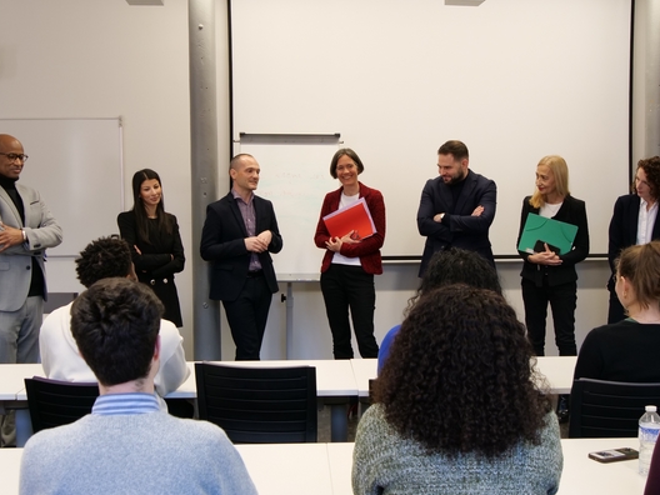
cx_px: 324
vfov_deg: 30.9
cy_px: 248
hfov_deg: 40.4
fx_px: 896
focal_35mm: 47
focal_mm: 21
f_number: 5.6
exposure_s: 1/50
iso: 640
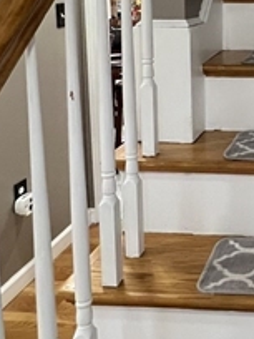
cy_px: 27
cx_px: 314
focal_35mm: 49
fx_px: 479
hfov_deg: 26.1
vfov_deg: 36.2
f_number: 1.8
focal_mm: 1.57
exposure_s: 1/60
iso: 320
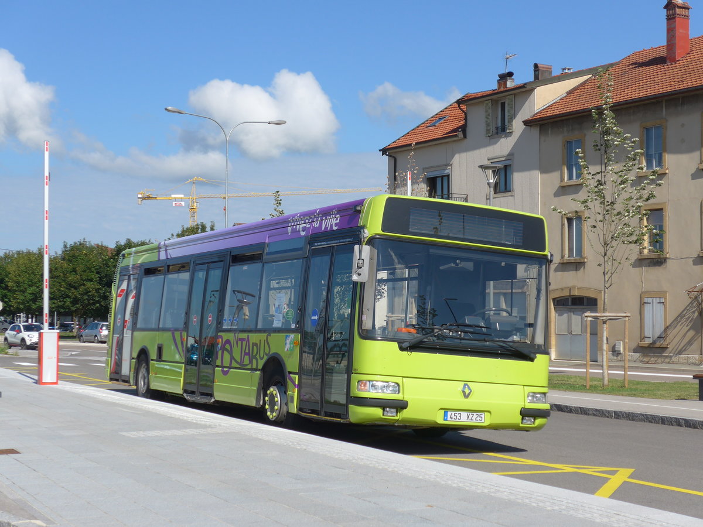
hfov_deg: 31.2
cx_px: 352
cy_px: 264
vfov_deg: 23.7
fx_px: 1259
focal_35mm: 62
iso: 80
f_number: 3.7
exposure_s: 1/1300
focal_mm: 12.7
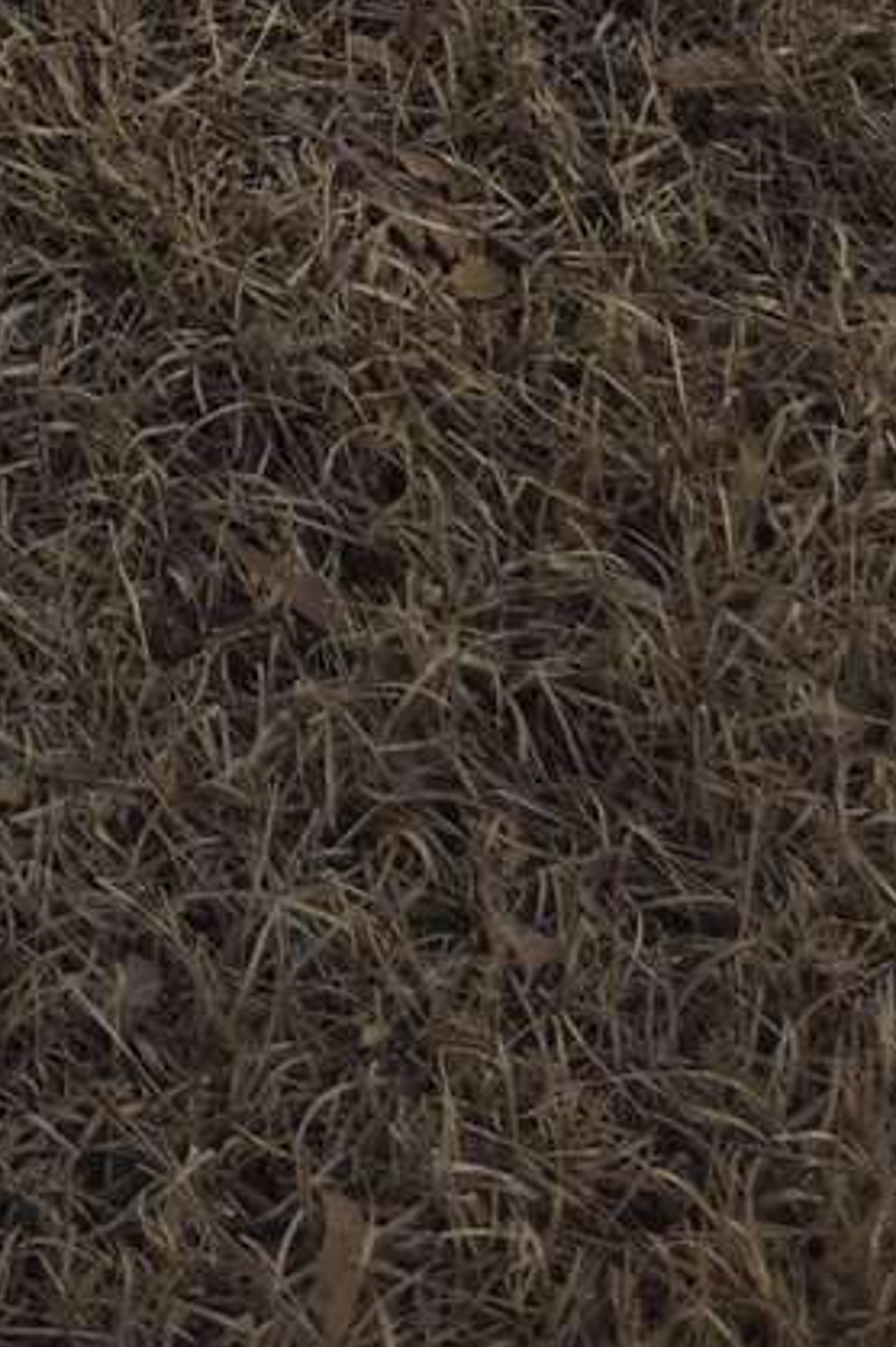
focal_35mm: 132
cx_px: -1612
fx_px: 4936
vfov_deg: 11.6
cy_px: -2233
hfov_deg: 8.9
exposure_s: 1/164
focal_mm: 6.3
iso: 12
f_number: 1.7
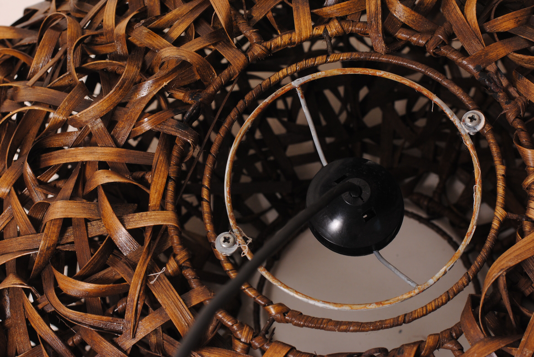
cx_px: 267
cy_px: 178
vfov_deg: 18.2
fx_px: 1114
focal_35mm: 75
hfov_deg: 27.0
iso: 200
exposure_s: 1/80
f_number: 8
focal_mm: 50
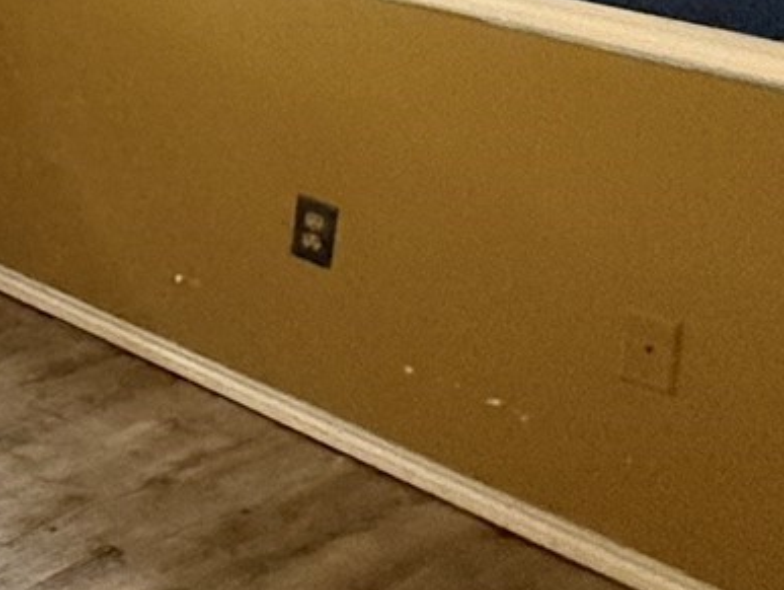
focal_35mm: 74
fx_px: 1678
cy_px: -197
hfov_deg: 19.6
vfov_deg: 18.4
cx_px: -626
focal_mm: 2.22
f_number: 2.2
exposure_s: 1/60
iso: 500
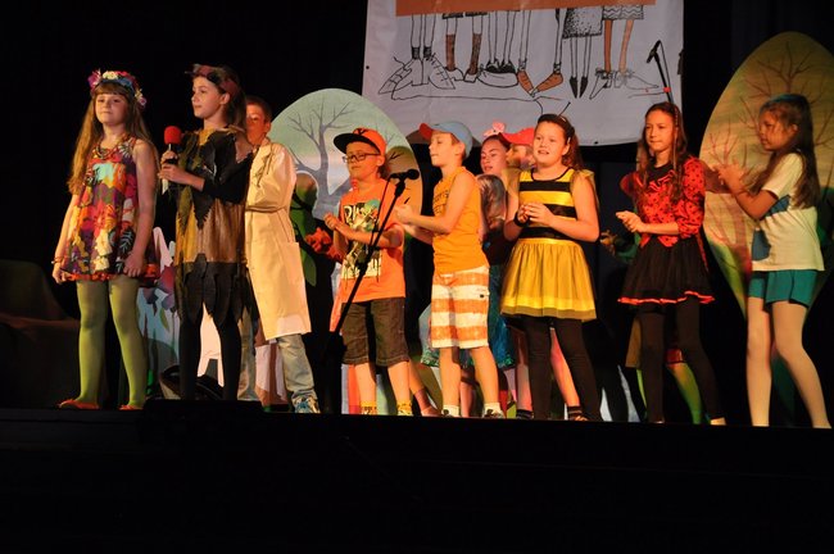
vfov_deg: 11.4
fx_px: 2777
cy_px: 277
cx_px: 417
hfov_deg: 17.1
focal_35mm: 120
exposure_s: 1/100
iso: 1000
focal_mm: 80
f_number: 5.3
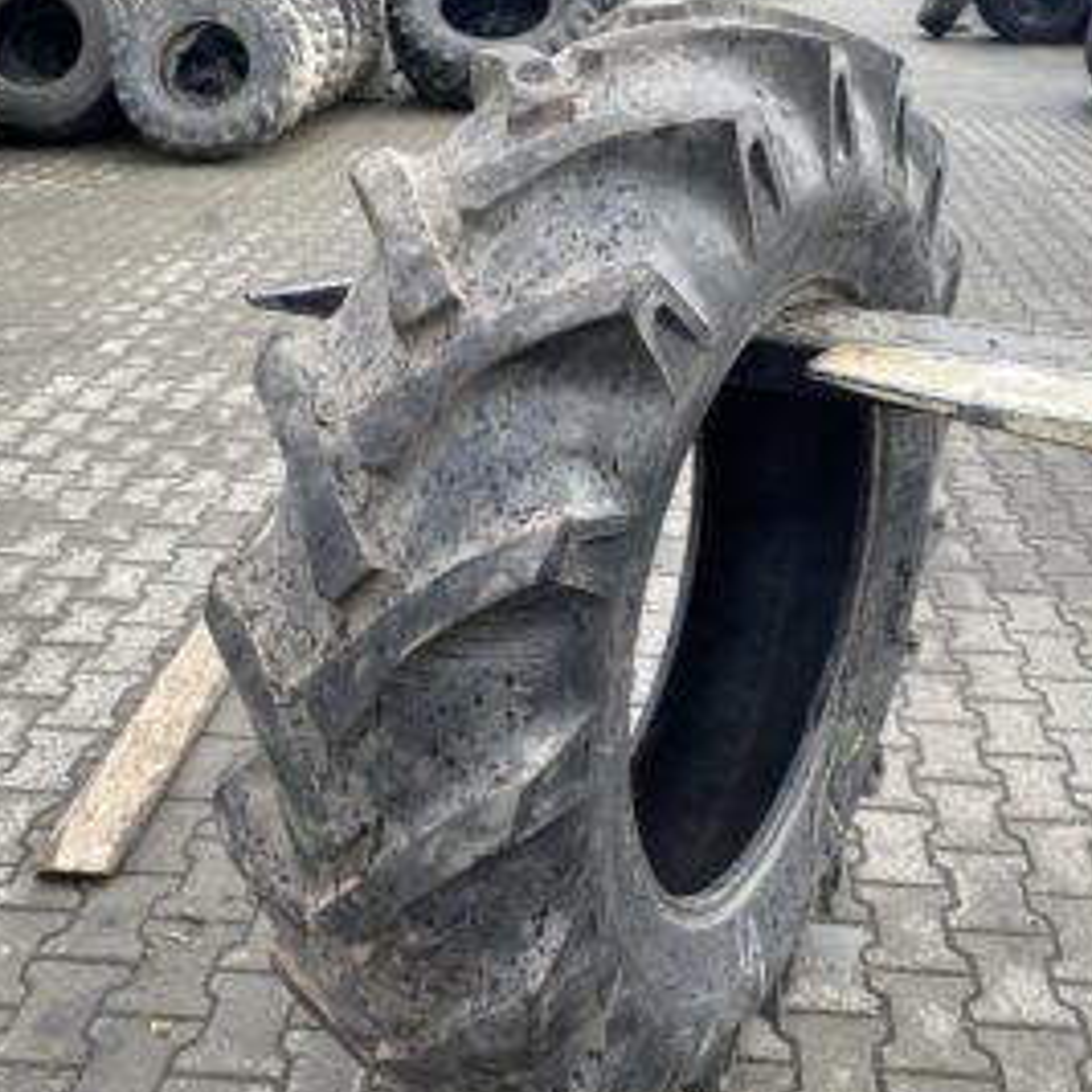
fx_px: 1321
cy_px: 601
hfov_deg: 44.9
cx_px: 589
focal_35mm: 37
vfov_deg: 44.9
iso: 32
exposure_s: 1/166
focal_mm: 4.25
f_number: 1.8
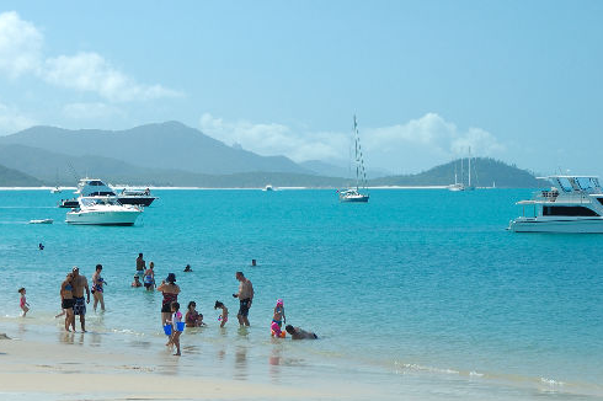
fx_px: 1891
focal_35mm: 113
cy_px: 243
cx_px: 234
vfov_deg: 12.1
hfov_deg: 18.1
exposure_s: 1/250
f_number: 7.1
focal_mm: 50
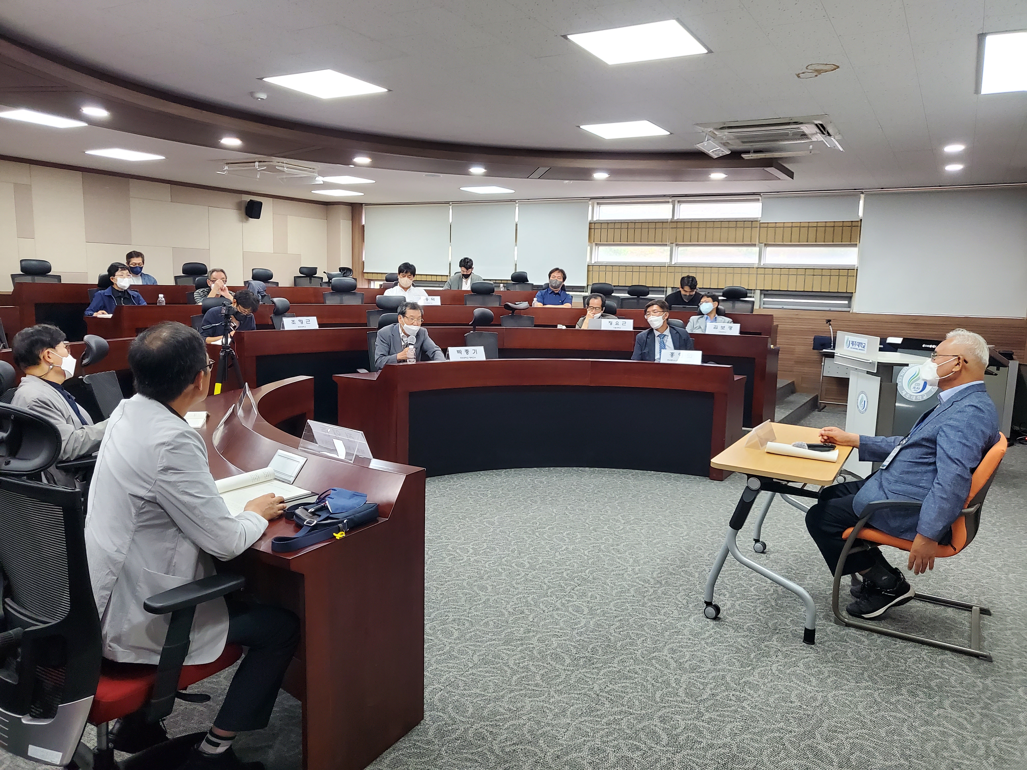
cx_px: 514
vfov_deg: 53.1
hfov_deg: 67.3
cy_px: 385
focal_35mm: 26
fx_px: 771
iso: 250
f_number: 1.8
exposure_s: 1/120
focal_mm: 4.25
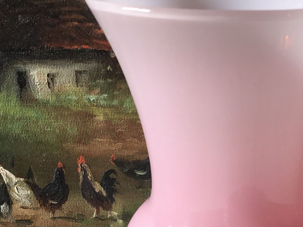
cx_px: 214
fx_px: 578
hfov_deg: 29.1
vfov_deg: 21.9
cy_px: 194
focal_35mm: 66
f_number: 2.4
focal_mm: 3.3
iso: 40
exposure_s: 1/100
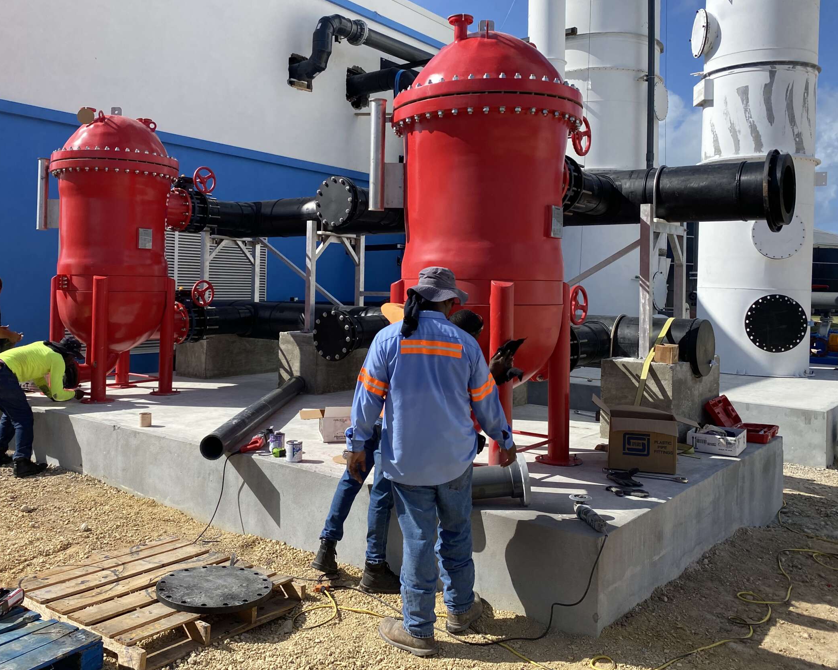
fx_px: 769
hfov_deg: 57.0
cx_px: 372
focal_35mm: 31
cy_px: 287
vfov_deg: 47.0
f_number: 1.8
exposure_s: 1/2817
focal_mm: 4.25
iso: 32
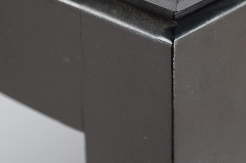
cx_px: 160
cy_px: 9
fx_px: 1275
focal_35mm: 187
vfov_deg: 7.3
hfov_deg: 11.0
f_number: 5.6
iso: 100
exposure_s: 1/80
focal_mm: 48
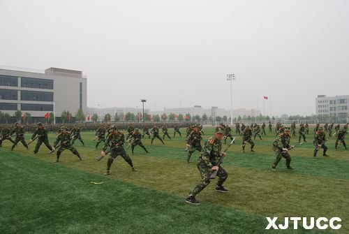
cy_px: 117
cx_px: 174
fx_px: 262
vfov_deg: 48.1
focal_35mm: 27
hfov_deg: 67.3
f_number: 6.3
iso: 100
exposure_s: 1/200
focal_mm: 18
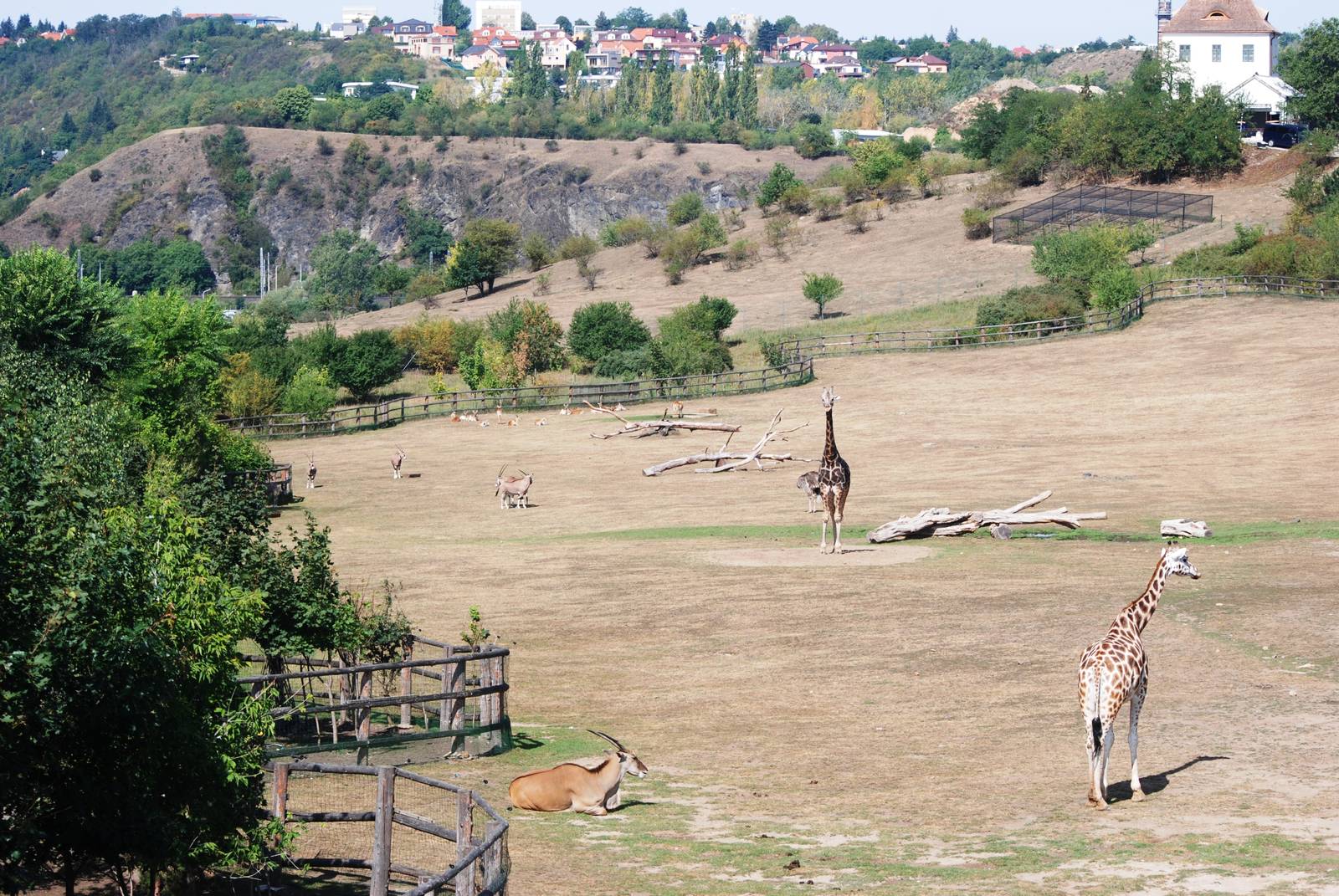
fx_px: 3910
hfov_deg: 19.4
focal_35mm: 105
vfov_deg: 13.1
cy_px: 448
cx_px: 670
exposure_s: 1/500
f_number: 5.6
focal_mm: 70
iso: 110
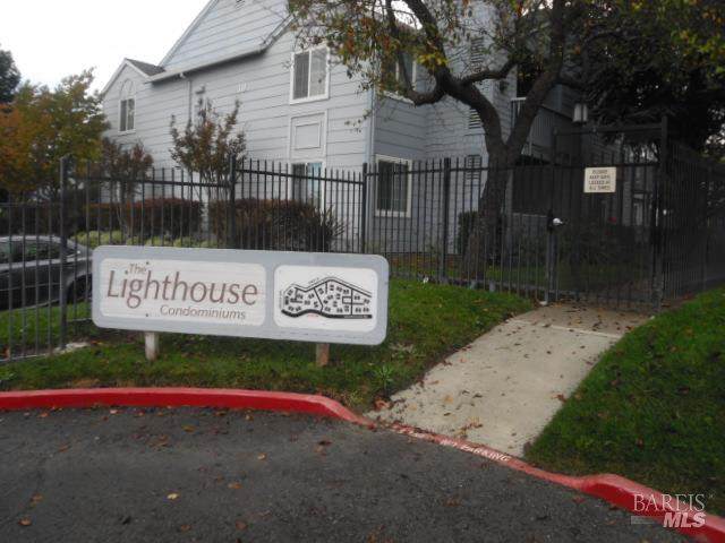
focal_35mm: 28
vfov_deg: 49.7
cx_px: 362
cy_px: 272
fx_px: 586
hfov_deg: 63.4
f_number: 7.8
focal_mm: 4.65
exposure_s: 1/60
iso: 64
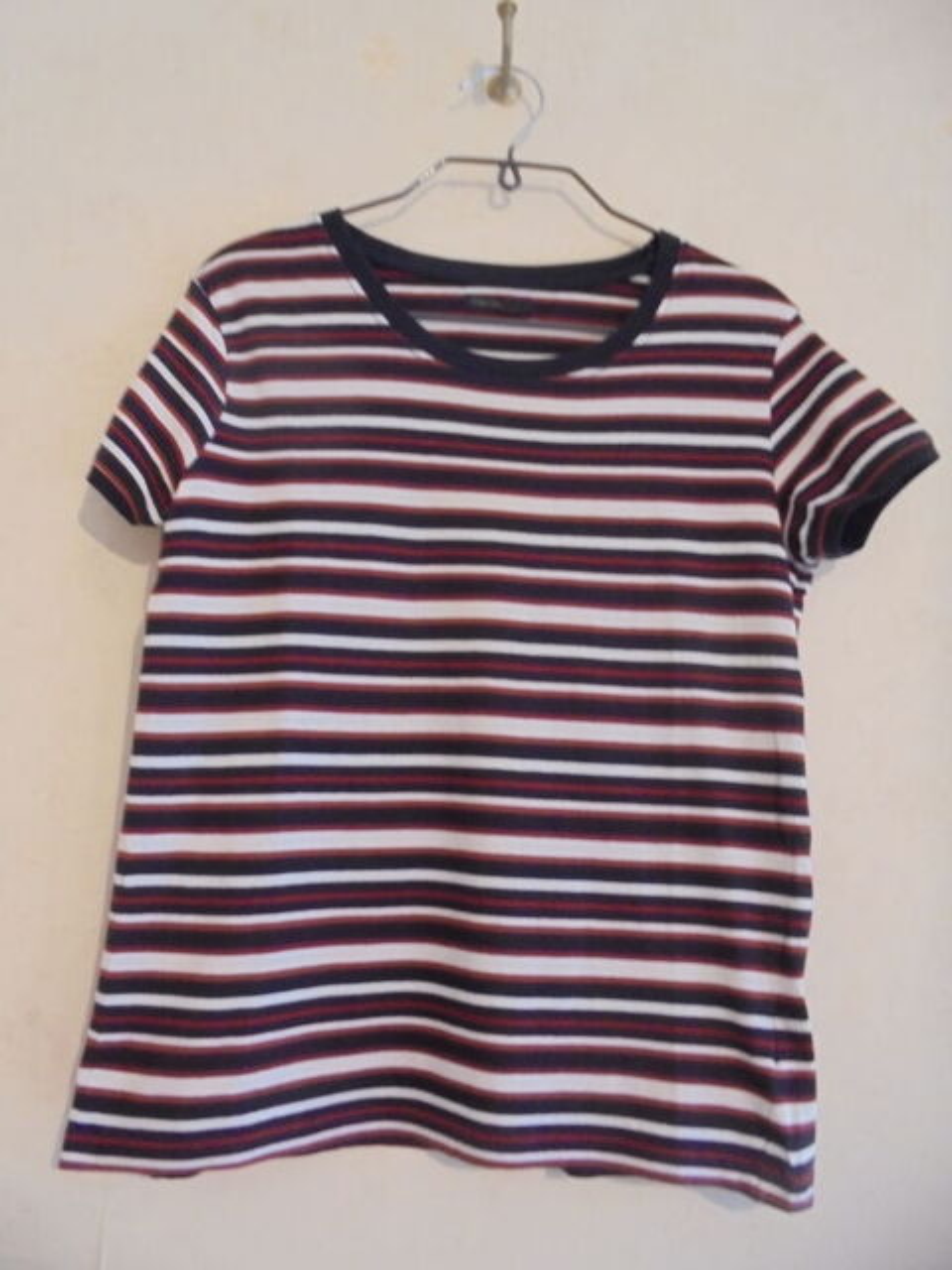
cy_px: 635
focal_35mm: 26
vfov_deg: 67.3
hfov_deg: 53.1
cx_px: 476
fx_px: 953
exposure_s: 1/13
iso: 400
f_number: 3.5
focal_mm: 4.6
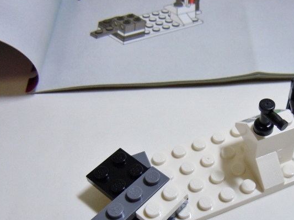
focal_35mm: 45
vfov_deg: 31.7
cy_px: 160
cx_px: 195
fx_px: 382
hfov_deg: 41.6
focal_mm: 5.4
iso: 200
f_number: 3.5
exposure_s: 1/25
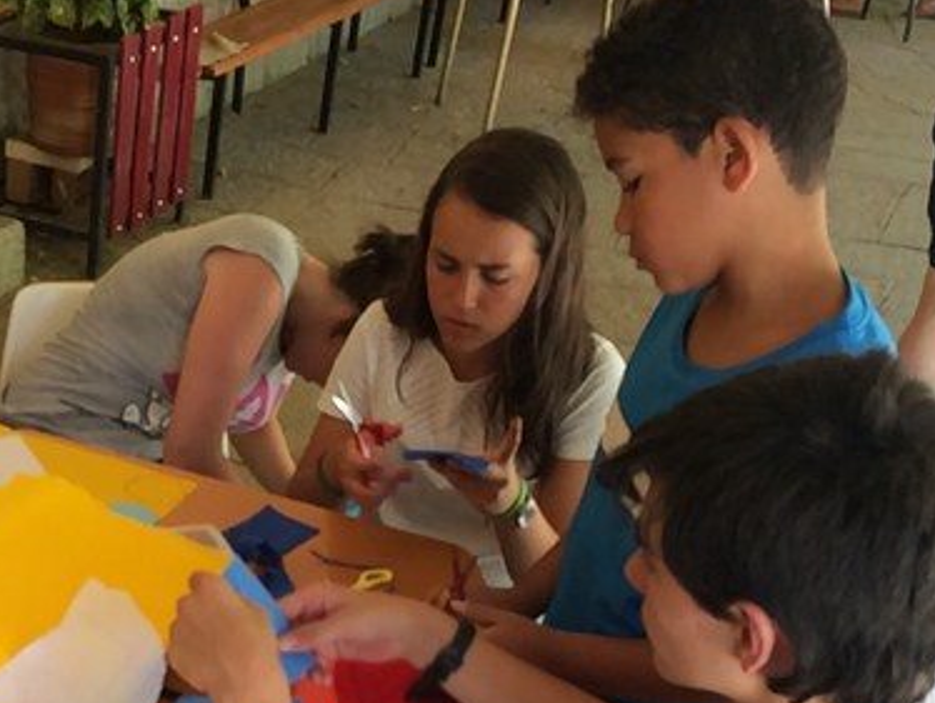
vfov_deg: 22.8
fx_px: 1676
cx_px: 100
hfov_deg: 29.9
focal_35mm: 62
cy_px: 685
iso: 100
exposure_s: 1/100
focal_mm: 4.15
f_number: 2.2
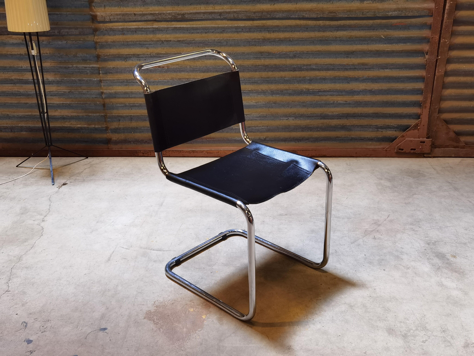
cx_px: 237
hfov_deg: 49.0
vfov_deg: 37.7
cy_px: 178
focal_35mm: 38
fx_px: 520
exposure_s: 1/50
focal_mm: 6.71
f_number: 1.9
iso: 400
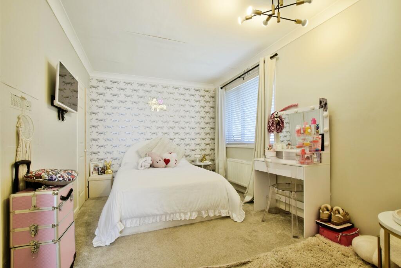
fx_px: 167
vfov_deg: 77.3
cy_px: 134
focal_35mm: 15
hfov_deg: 100.4
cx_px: 200
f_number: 8
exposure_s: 1/25
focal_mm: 10
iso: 640
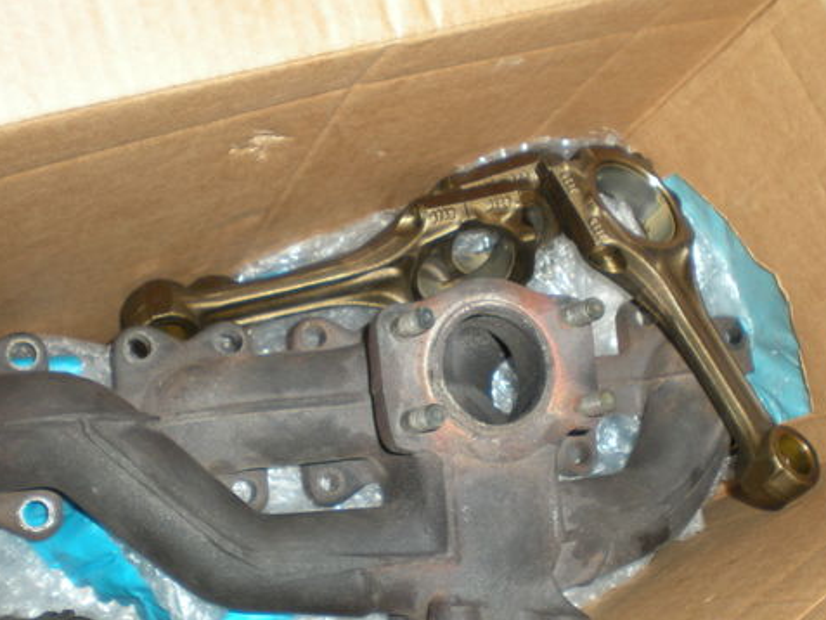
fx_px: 1217
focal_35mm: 51
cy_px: 329
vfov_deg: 28.6
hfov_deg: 37.4
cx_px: 464
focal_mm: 6.3
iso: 64
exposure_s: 1/60
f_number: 3.1
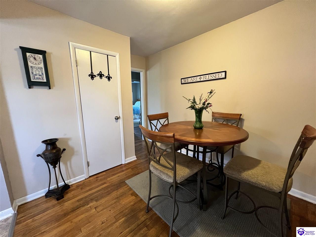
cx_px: 158
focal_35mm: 13
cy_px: 118
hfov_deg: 106.2
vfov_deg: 89.9
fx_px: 119
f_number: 1.8
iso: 400
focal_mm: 1.57
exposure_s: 1/60
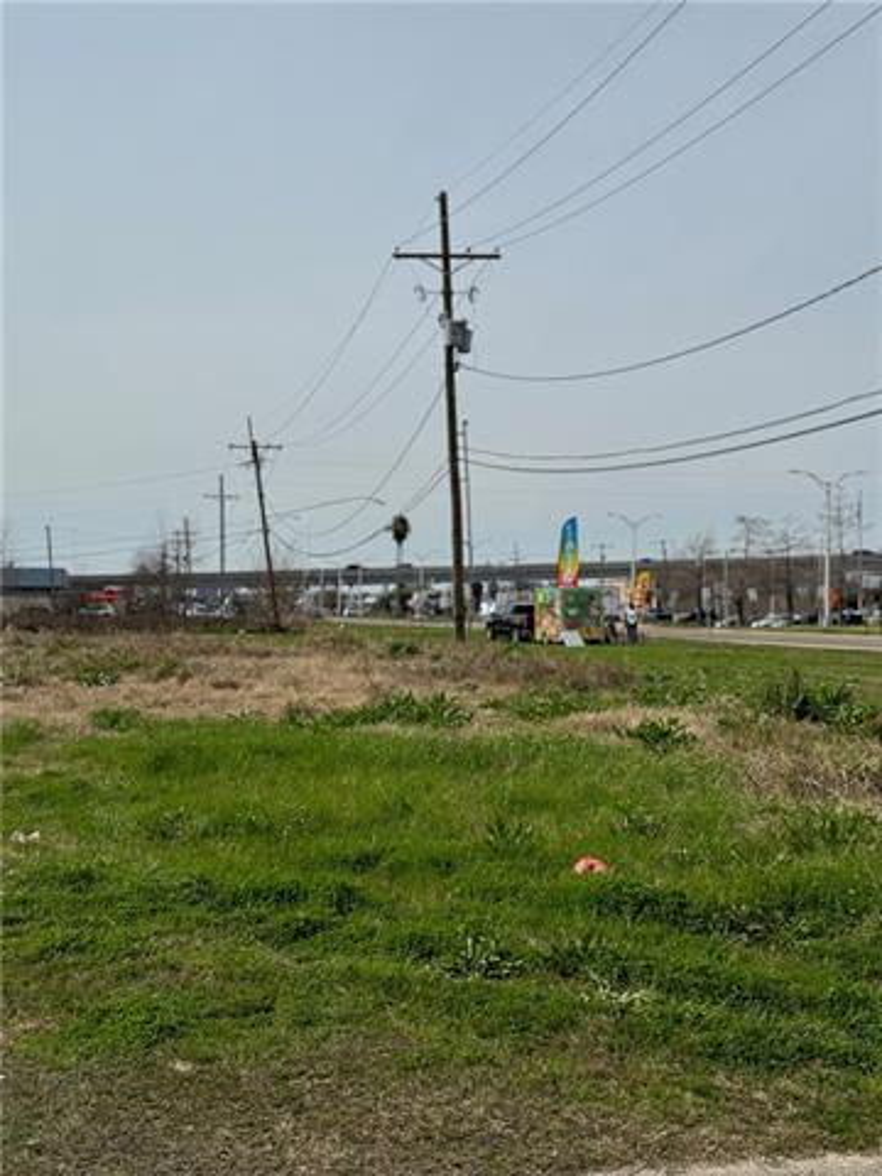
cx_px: 441
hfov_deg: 30.3
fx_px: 1631
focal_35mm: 48
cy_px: 588
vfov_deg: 39.7
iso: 64
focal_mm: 6.86
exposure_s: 1/7937
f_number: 1.78
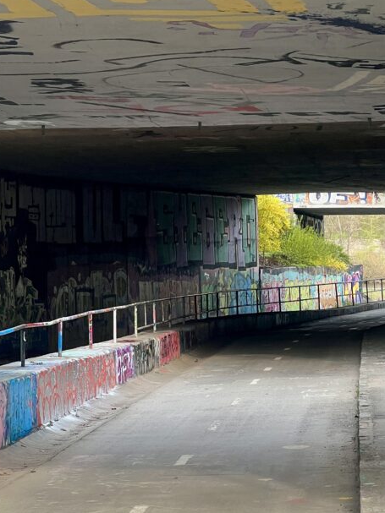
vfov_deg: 15.2
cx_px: 245
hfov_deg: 11.4
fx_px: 1928
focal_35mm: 130
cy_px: 251
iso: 50
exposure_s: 1/99
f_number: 2.8
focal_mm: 9
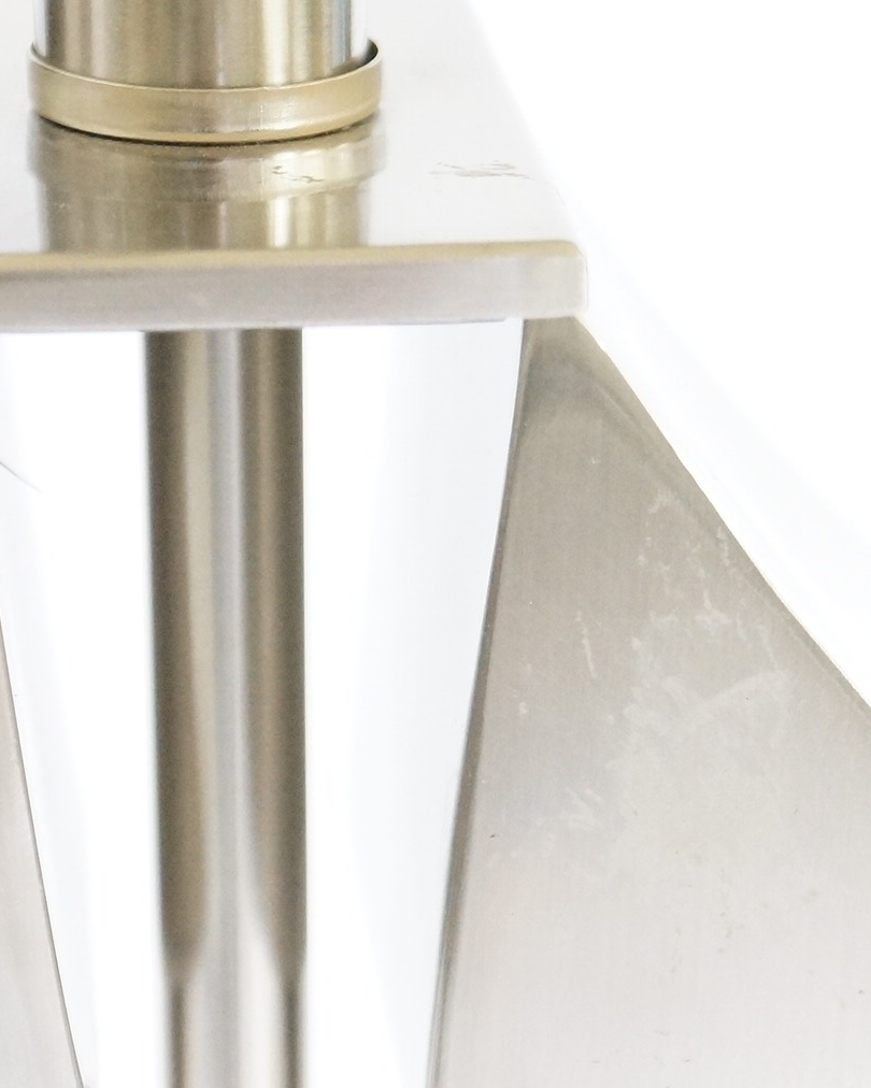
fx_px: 5476
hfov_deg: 9.1
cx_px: 631
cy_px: 804
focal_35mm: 170
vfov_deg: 11.3
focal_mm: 50
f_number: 5.6
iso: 3200
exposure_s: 1/60
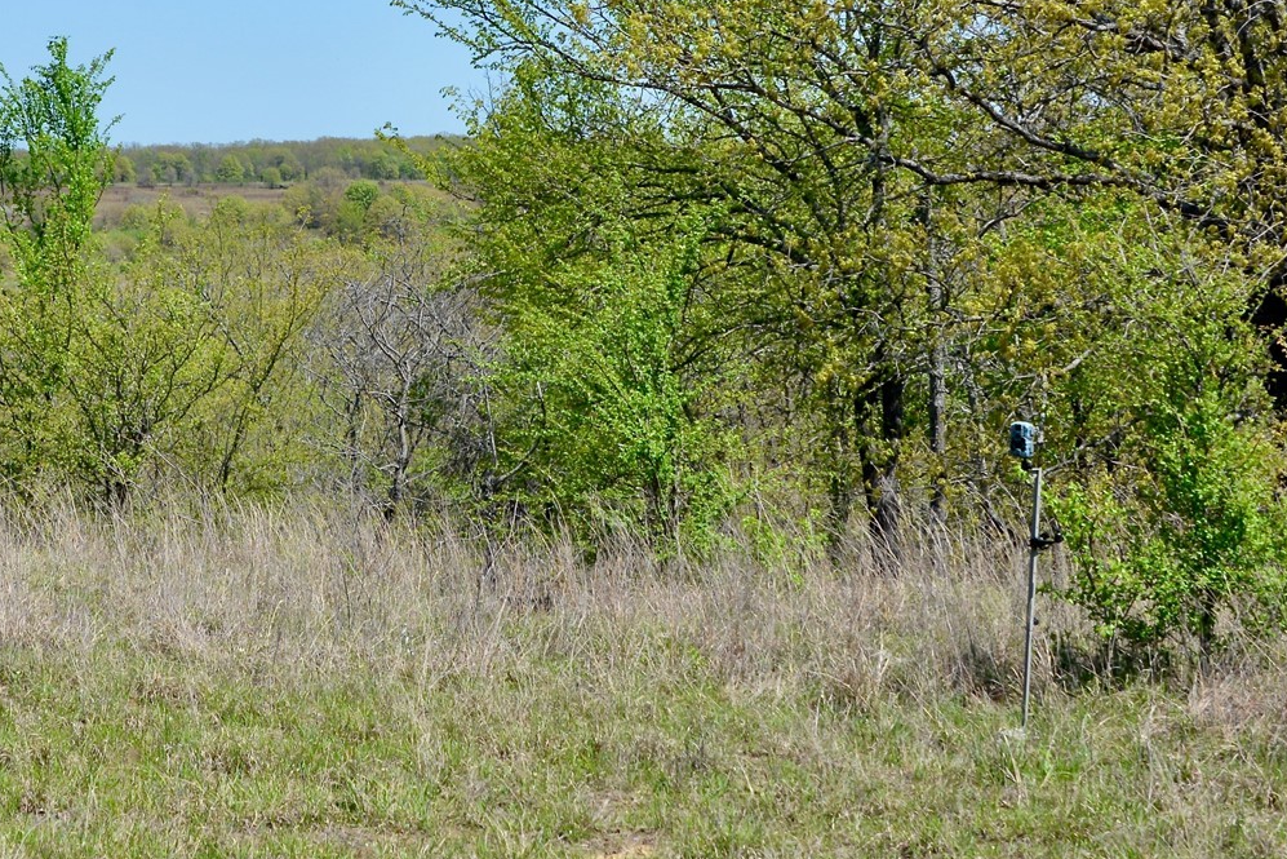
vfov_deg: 13.9
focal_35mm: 98
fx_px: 3504
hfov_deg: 20.6
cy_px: 295
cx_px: 260
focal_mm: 48
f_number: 10
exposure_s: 1/400
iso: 320
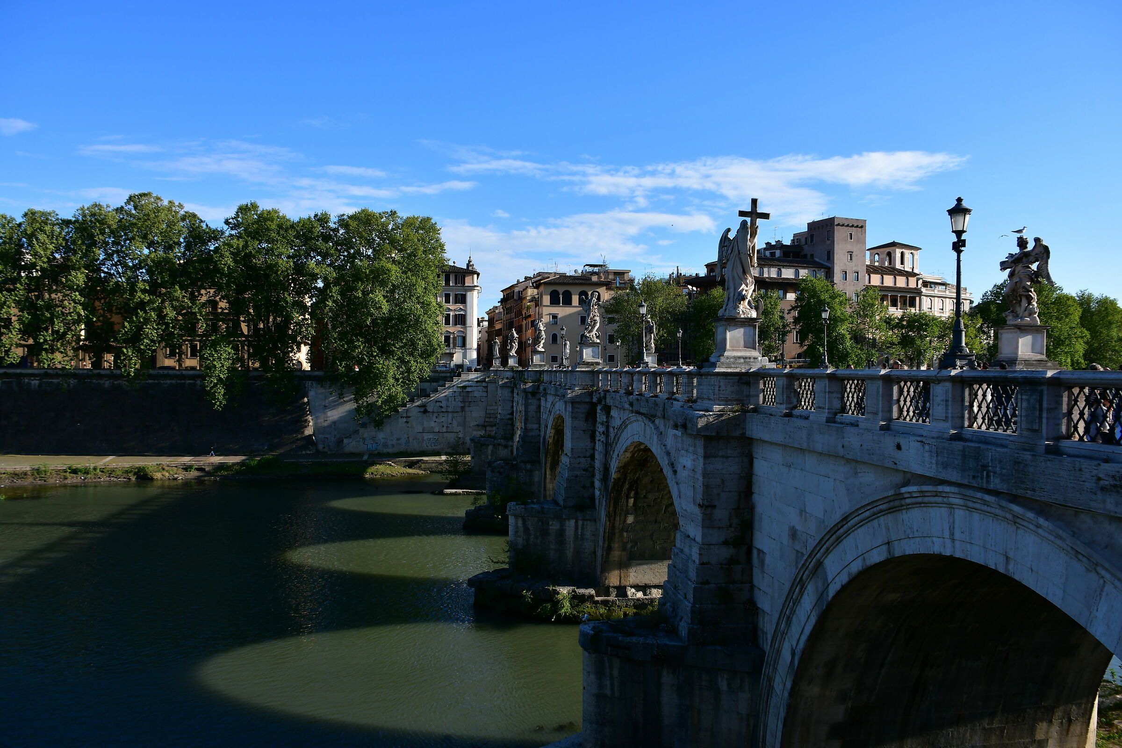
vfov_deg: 47.9
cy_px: 374
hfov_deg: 67.4
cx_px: 561
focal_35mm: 27
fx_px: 841
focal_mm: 18
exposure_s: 1/200
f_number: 8
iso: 100
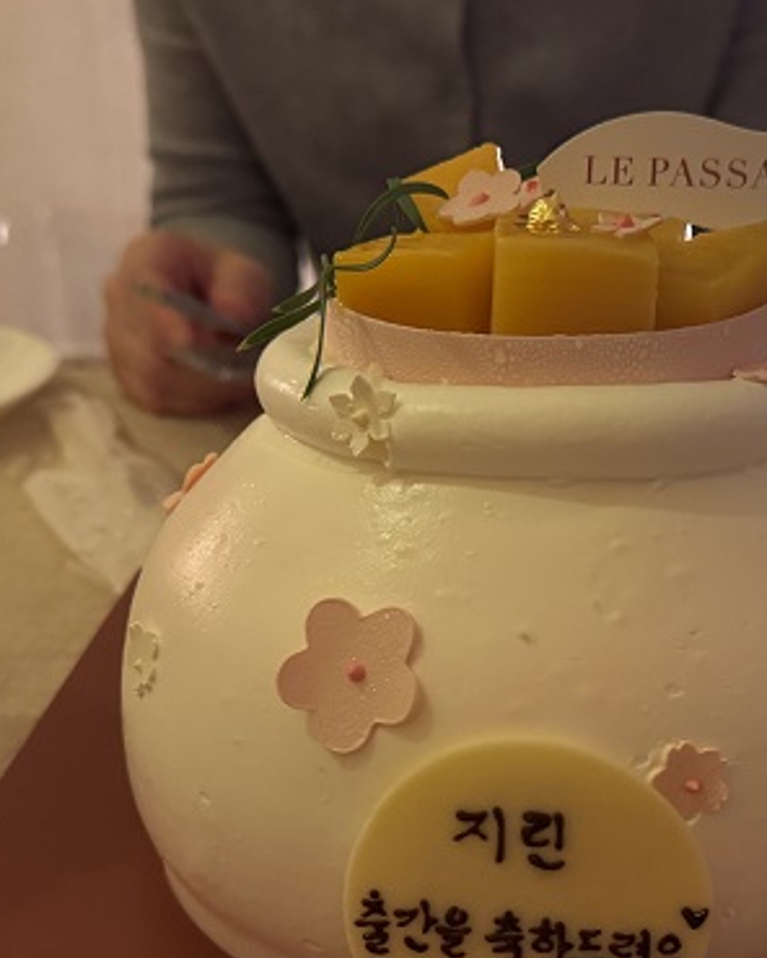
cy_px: 586
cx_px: 512
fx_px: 1334
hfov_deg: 31.8
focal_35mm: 47
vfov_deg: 39.3
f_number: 1.78
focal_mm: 6.76
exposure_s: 1/30
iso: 800
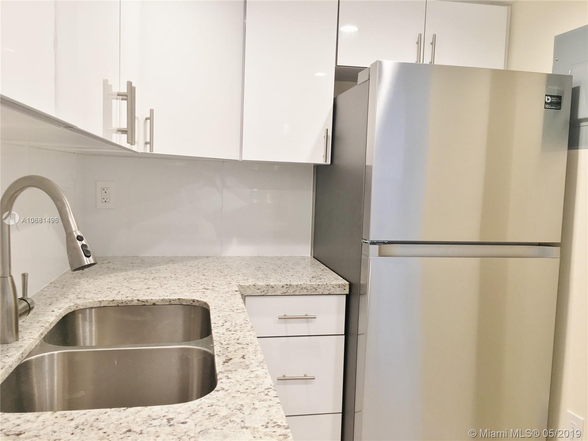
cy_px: 220
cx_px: 294
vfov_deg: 48.2
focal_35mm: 29
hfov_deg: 61.7
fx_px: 493
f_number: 2.2
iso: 40
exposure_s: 1/30
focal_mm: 4.15
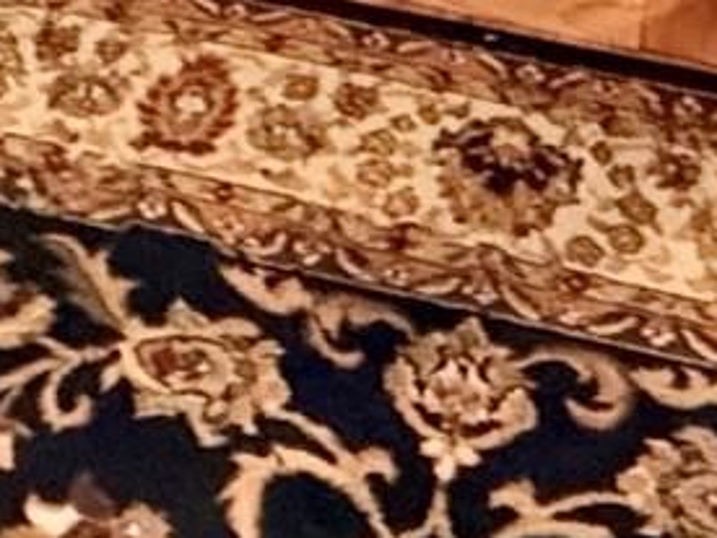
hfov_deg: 18.9
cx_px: 286
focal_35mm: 104
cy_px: -1123
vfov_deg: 10.1
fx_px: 2154
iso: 1600
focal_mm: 2.22
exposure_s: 1/40
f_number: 2.2
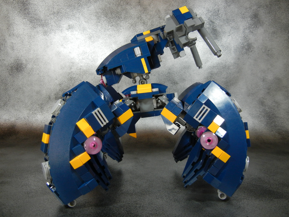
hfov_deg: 60.0
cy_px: 108
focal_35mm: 30
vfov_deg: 46.8
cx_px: 144
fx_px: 250
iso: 400
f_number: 3.5
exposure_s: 1/75.6
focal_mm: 5.4
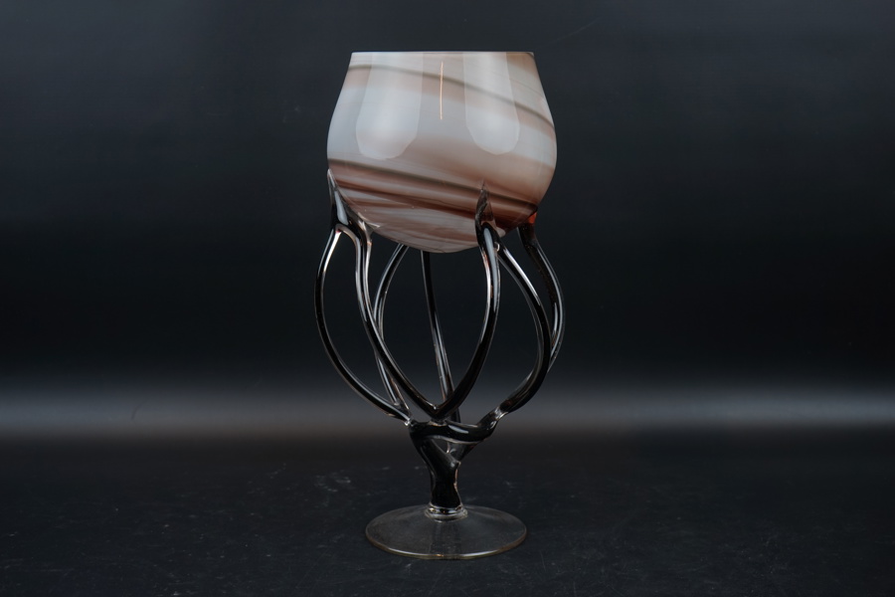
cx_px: 448
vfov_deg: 24.6
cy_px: 298
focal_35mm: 55
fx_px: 1367
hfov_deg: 36.2
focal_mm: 55
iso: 100
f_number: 6.3
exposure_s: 1/80
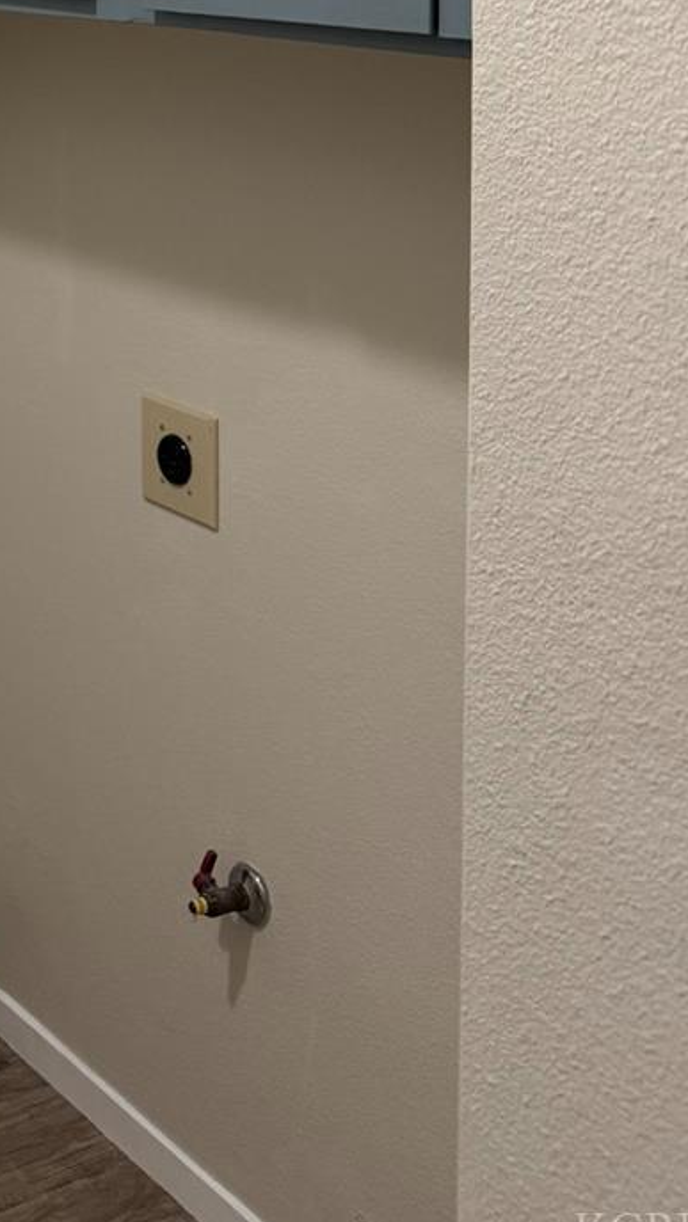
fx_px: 1849
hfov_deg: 19.1
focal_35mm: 57
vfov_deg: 32.9
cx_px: -275
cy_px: -61
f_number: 1.78
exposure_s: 1/60
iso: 200
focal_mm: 6.76
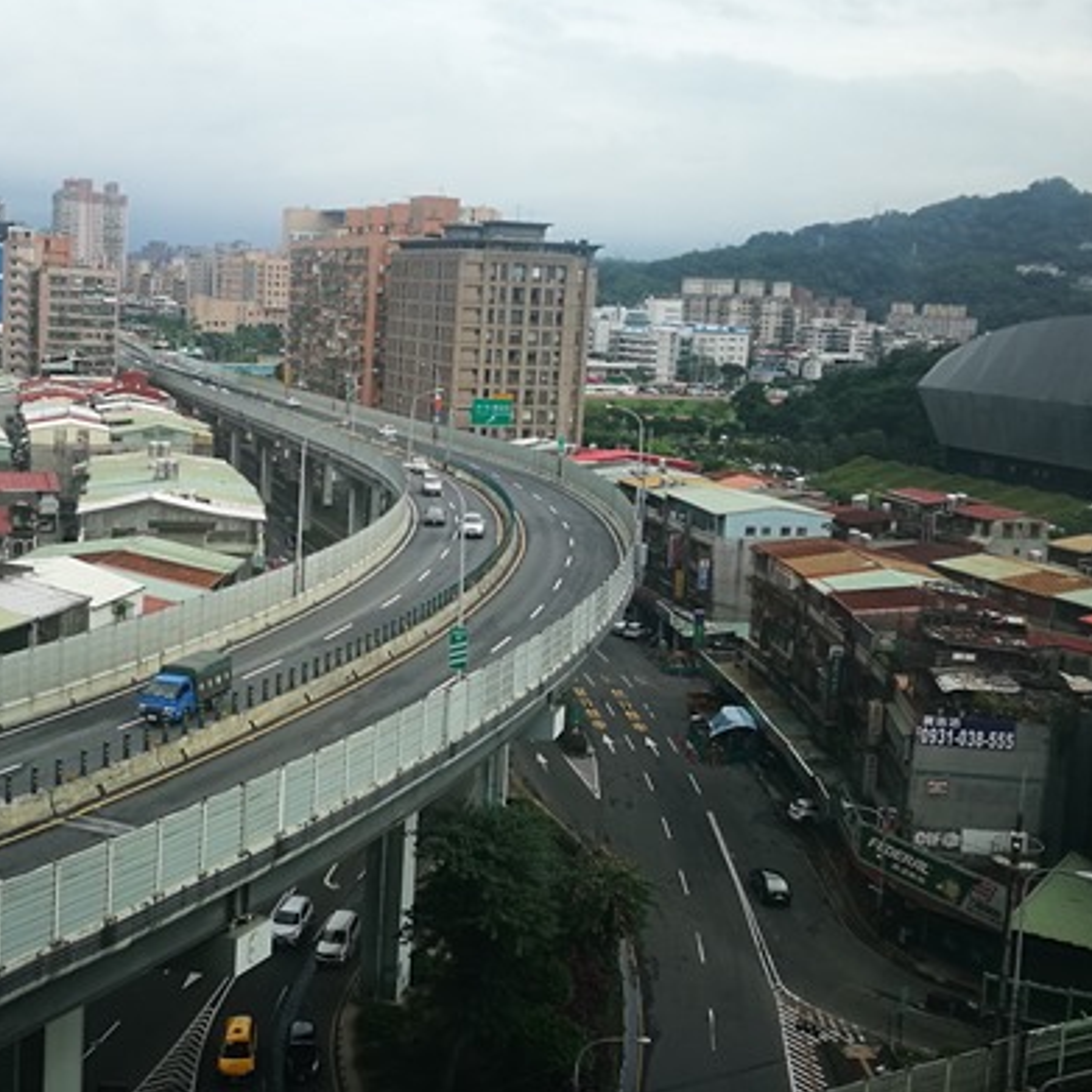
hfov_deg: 37.9
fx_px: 1570
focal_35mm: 44
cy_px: 461
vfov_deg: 38.3
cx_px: 369
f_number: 2.2
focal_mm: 4.5
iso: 50
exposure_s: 1/640
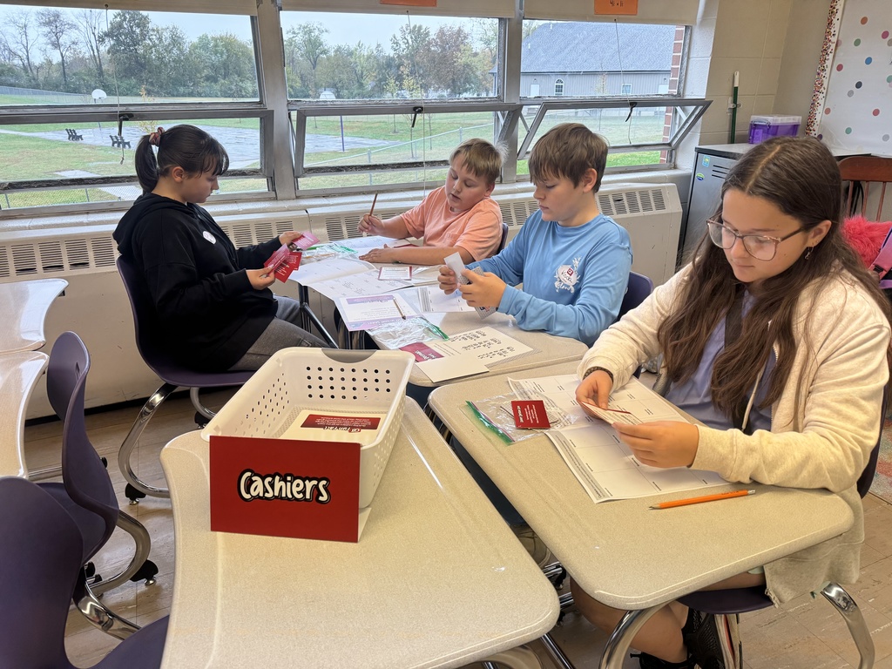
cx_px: 446
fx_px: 618
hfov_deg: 71.6
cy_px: 334
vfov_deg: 56.8
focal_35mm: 24
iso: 160
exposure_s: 1/120
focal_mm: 6.76
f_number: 1.78
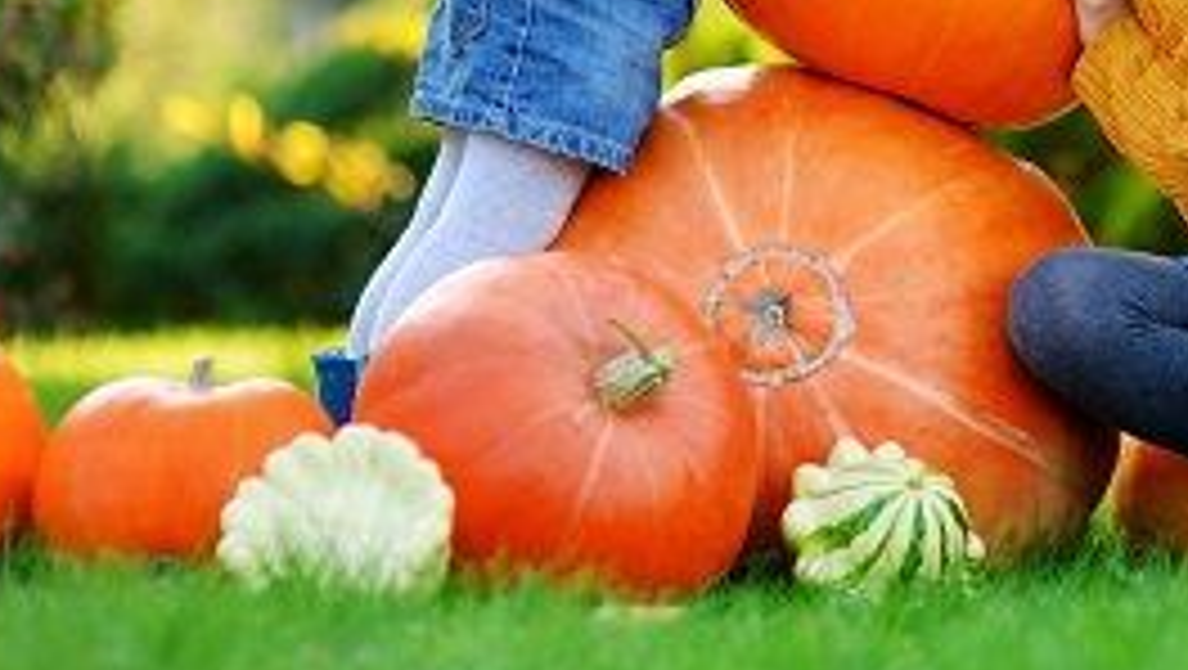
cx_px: 1138
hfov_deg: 10.6
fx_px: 6368
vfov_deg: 6.0
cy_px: -184
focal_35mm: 202
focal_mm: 85
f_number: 2
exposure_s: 1/500
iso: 100
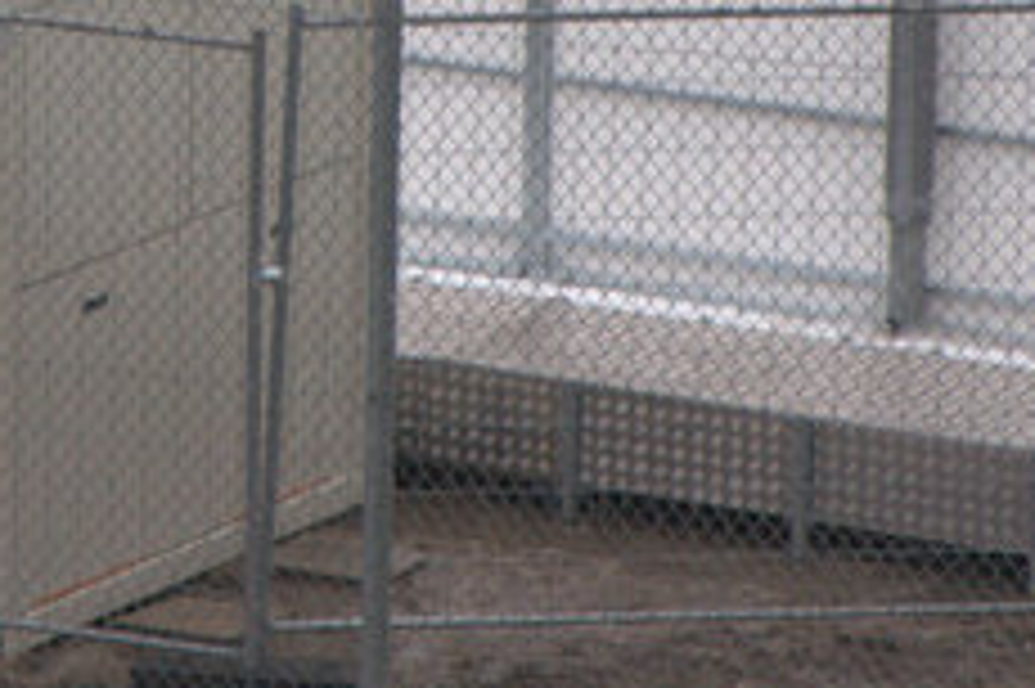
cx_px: -230
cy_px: -169
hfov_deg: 3.8
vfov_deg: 2.5
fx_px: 15765
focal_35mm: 549
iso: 500
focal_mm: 105
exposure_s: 1/400
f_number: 5.6
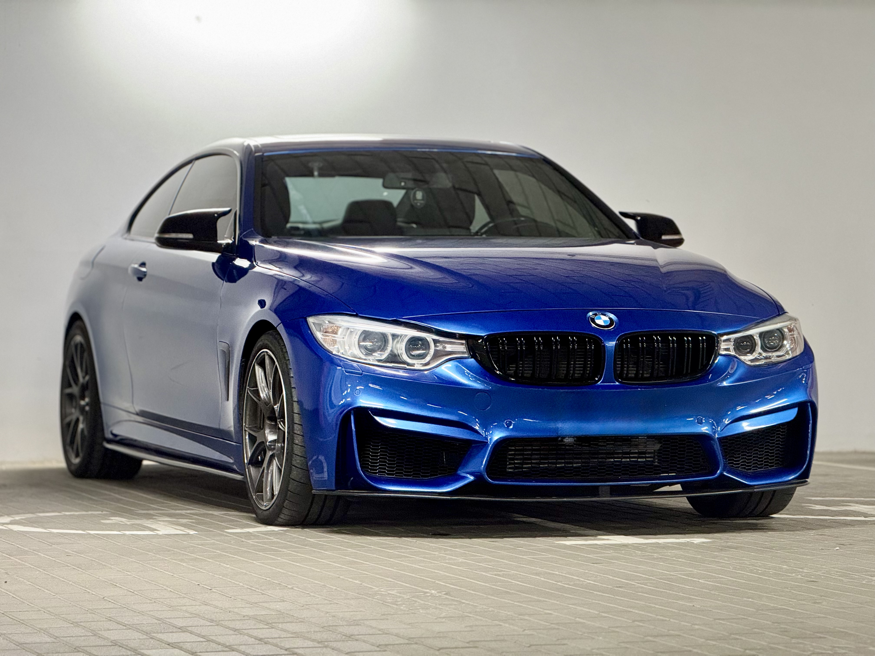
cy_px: 328
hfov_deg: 16.4
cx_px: 438
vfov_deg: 12.3
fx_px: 3033
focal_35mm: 120
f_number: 2.8
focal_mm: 15.66
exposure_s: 1/50
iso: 400
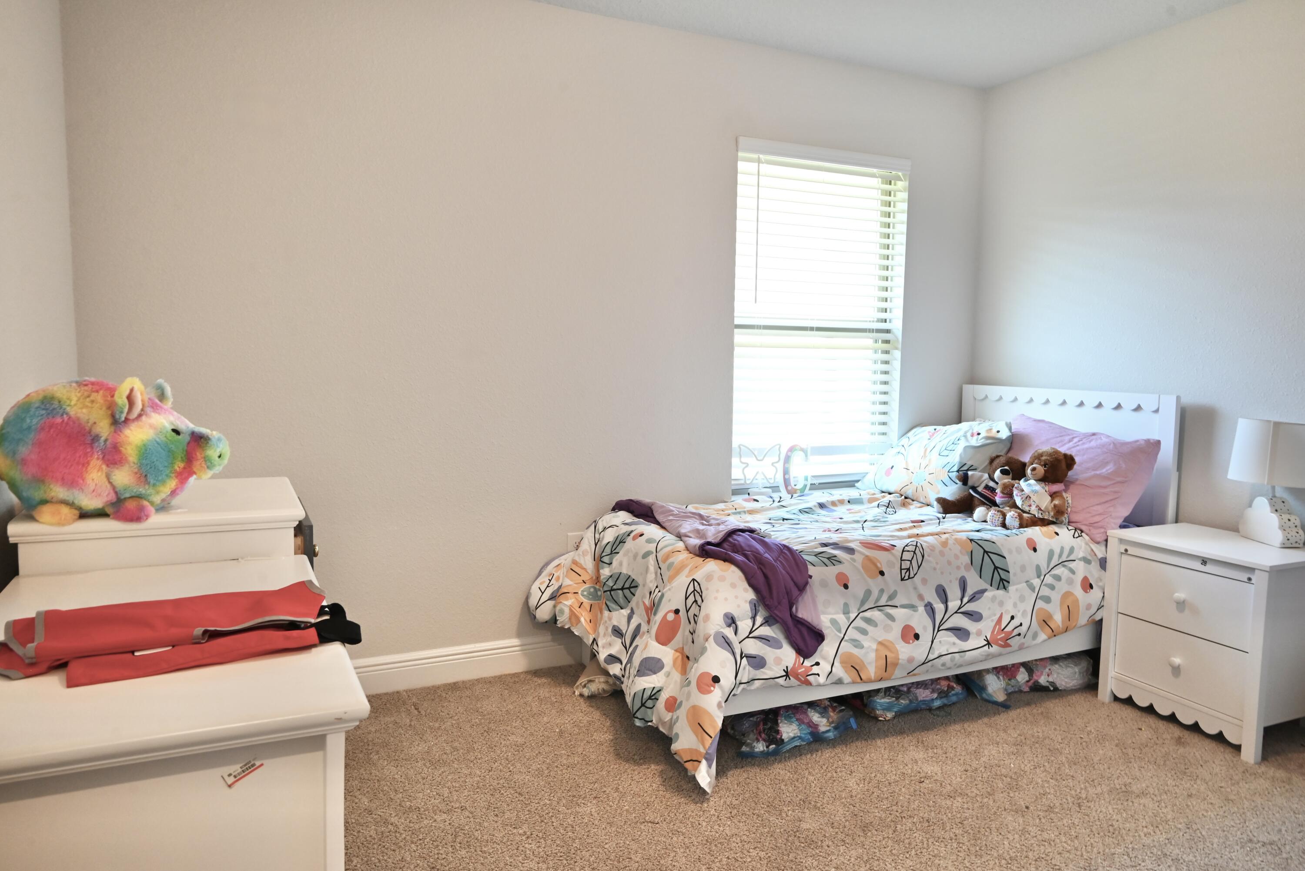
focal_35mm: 24
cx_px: 652
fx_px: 870
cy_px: 436
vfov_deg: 53.2
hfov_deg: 73.7
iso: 1000
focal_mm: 24
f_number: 9
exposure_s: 1/15
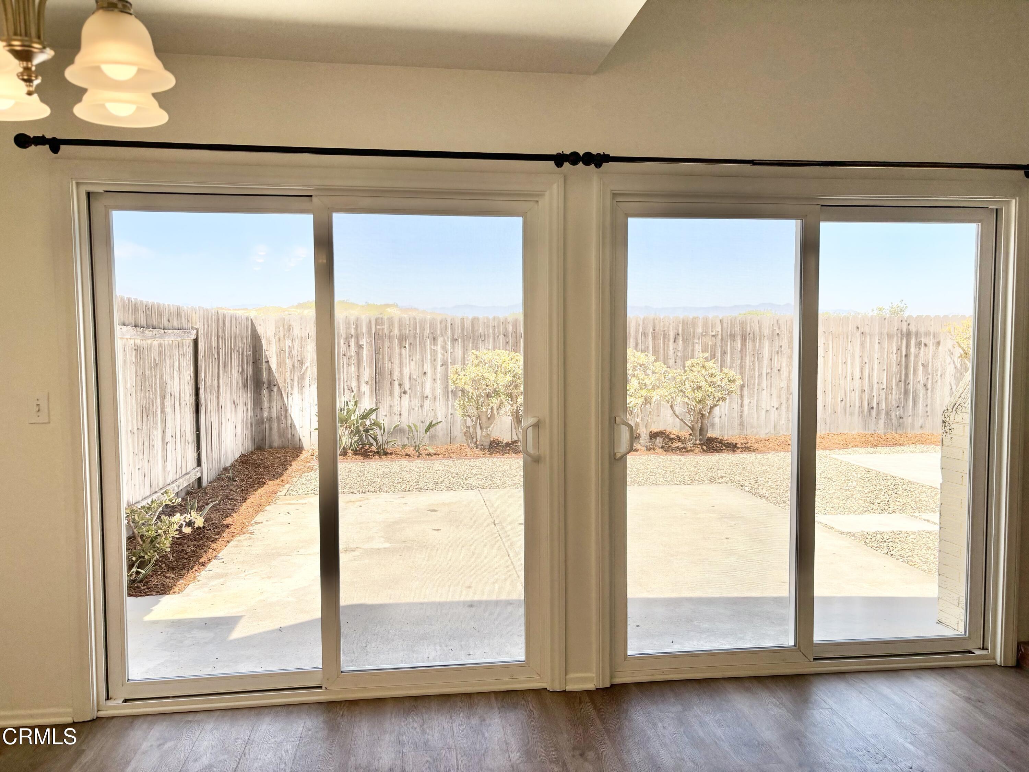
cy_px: 386
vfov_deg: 53.1
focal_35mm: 26
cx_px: 514
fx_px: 773
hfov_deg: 67.3
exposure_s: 1/1642
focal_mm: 5.96
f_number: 1.6
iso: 50
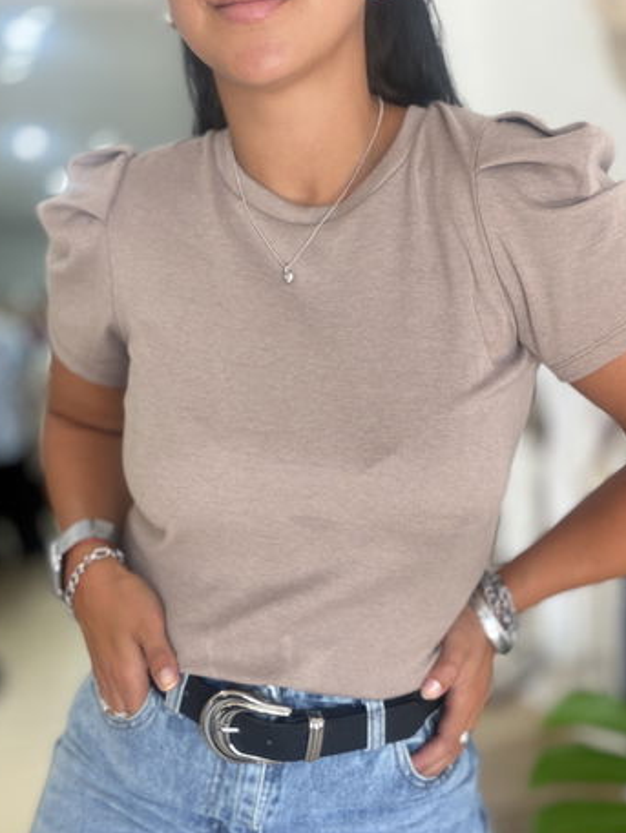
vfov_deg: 52.6
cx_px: 338
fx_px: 844
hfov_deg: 40.7
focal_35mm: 35
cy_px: 447
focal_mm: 2.71
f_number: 1.9
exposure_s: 1/87
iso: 80
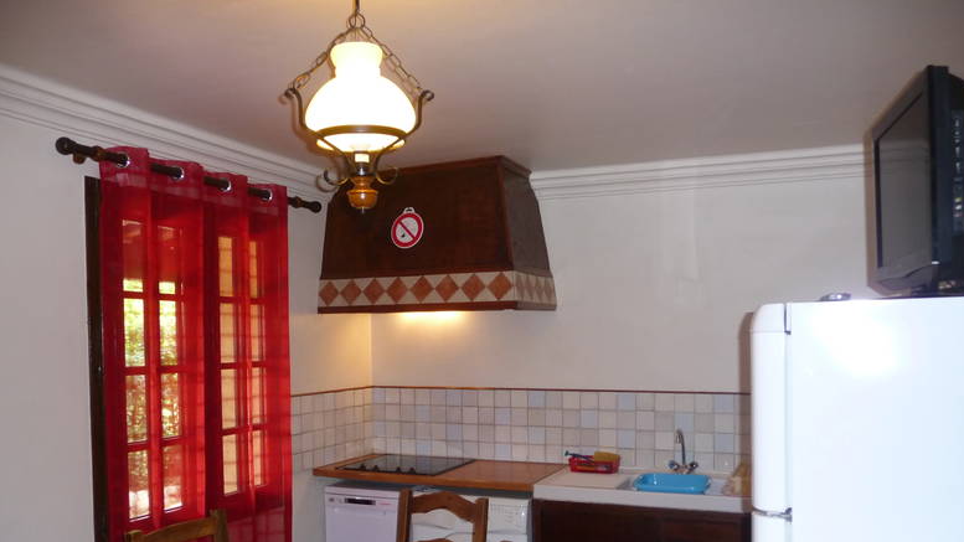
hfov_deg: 62.6
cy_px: 366
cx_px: 489
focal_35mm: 31
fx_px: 792
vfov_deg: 37.3
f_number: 3.3
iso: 200
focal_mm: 4.7
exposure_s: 1/30
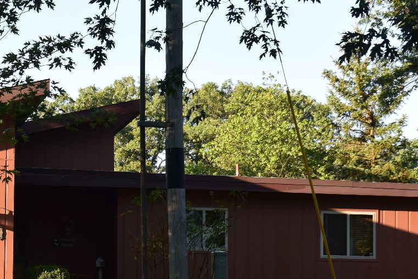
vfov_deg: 8.0
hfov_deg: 11.9
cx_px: 43
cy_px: 223
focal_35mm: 171
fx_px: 1985
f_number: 4
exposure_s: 1/250
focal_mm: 30
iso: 160
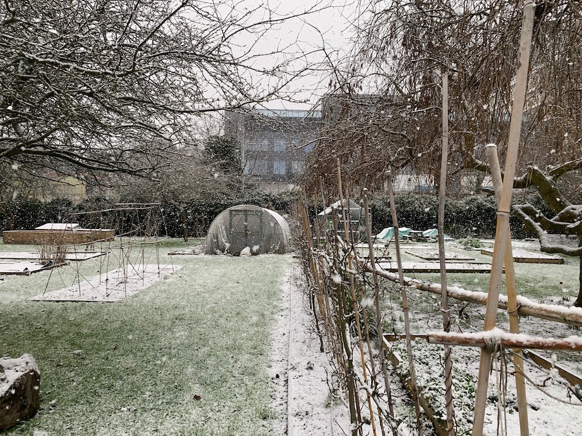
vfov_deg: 53.1
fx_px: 437
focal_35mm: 26
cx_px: 291
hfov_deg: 67.3
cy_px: 218
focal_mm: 4.25
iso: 50
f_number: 1.8
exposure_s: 1/121
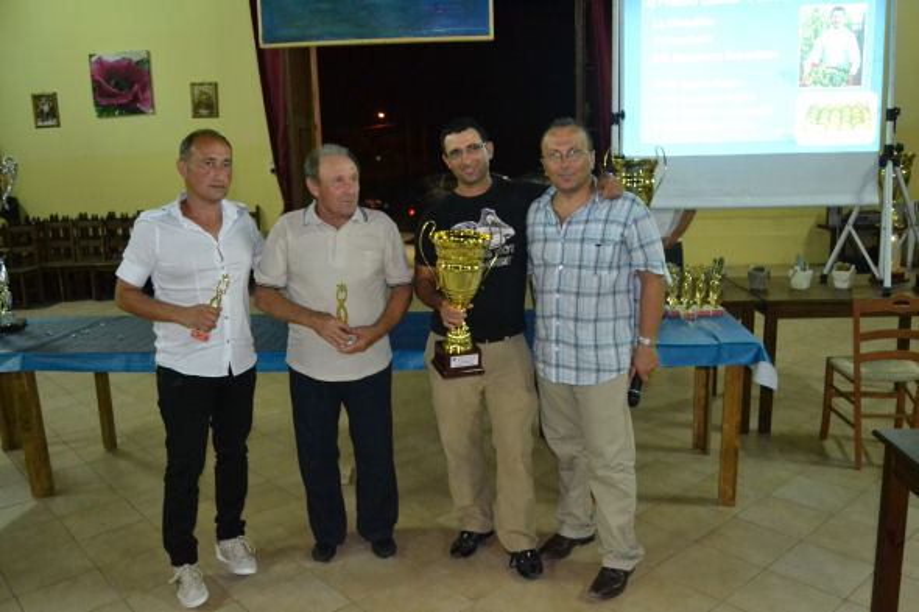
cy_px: 306
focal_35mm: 28
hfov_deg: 64.6
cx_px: 460
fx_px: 727
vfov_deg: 45.6
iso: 2800
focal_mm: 19
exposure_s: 1/60
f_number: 3.5
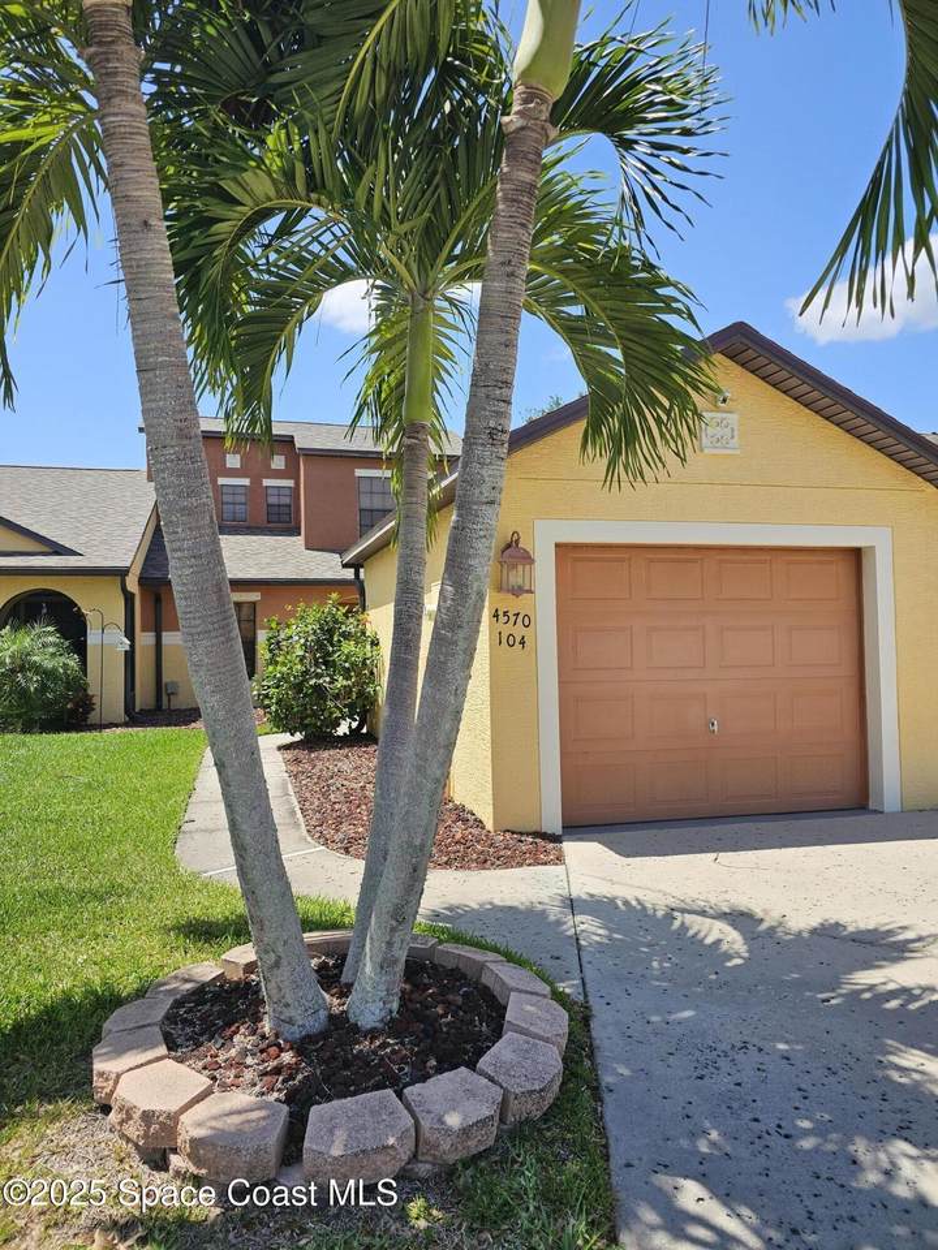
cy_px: 625
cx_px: 469
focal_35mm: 23
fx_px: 831
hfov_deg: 58.9
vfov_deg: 73.9
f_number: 1.7
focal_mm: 6.3
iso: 10
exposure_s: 1/577
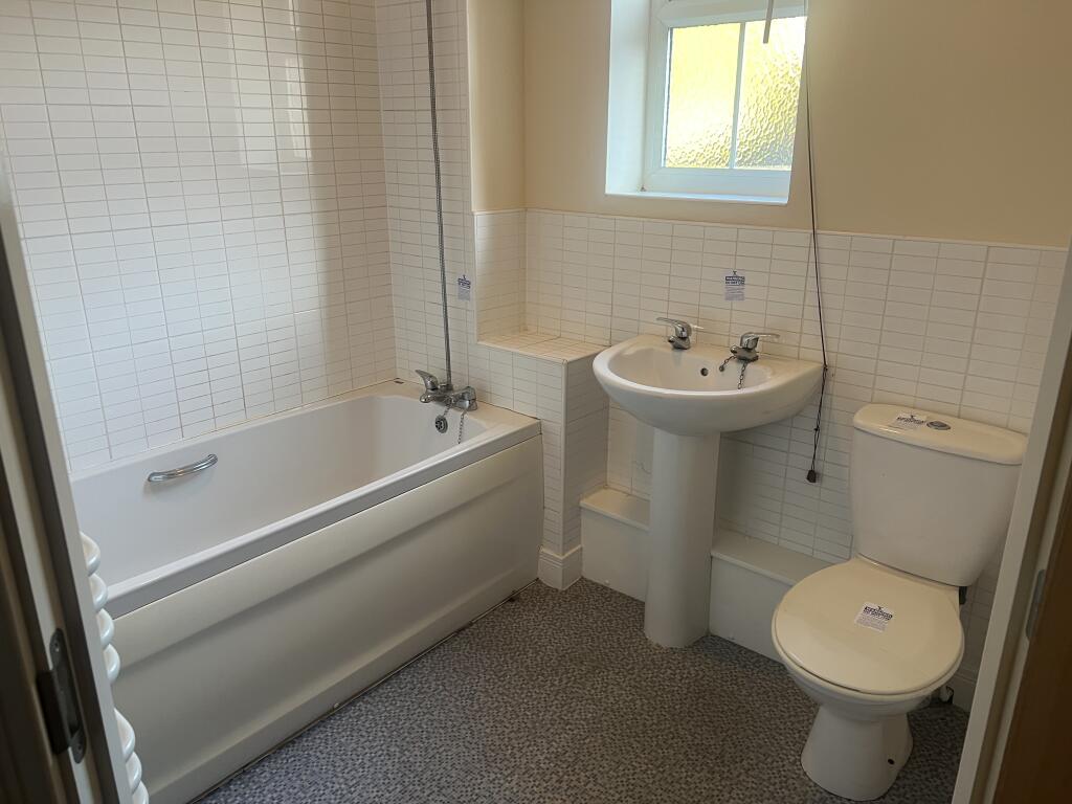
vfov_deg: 53.1
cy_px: 402
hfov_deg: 67.3
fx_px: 805
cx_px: 536
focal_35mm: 26
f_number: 1.5
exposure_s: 1/50
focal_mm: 5.7
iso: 100
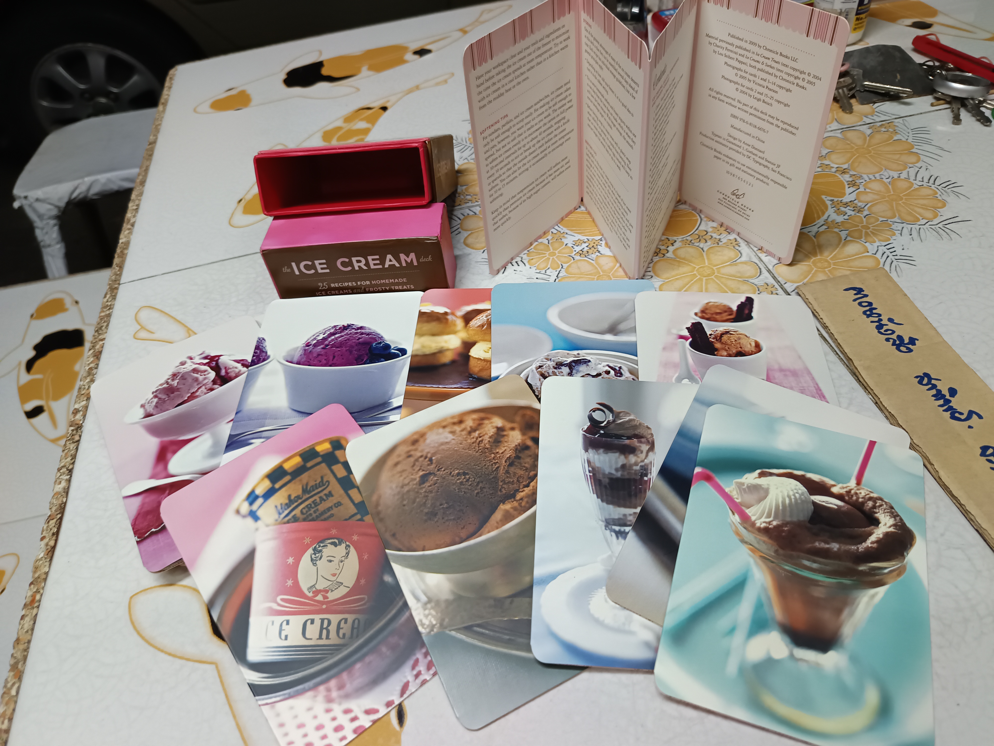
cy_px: 373
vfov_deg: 56.8
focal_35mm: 24
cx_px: 497
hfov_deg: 71.6
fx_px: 689
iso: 1089
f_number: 1.7
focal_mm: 5.31
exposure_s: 1/33.3
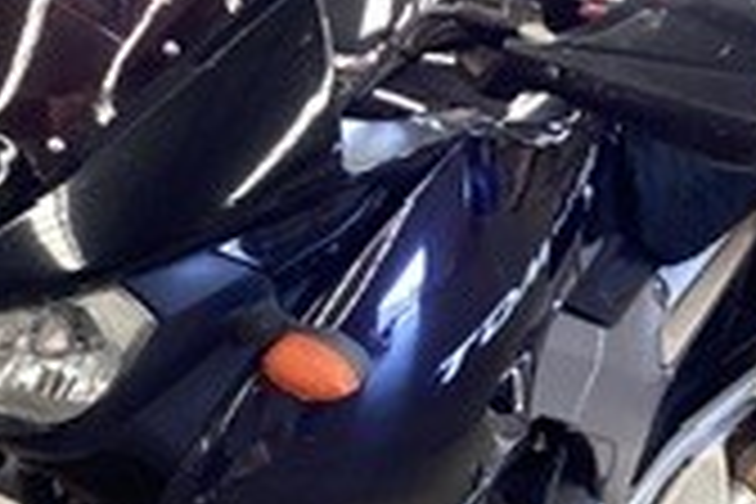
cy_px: 396
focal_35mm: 123
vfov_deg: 11.1
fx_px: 2583
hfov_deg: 16.7
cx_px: 387
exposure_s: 1/60
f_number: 2.4
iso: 100
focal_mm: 3.3
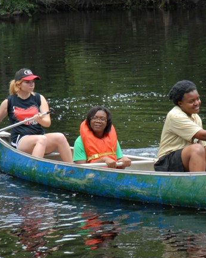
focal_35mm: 169
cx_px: 138
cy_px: 128
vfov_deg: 11.4
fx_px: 1287
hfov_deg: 9.1
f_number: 7.1
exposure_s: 1/200
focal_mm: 65
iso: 400
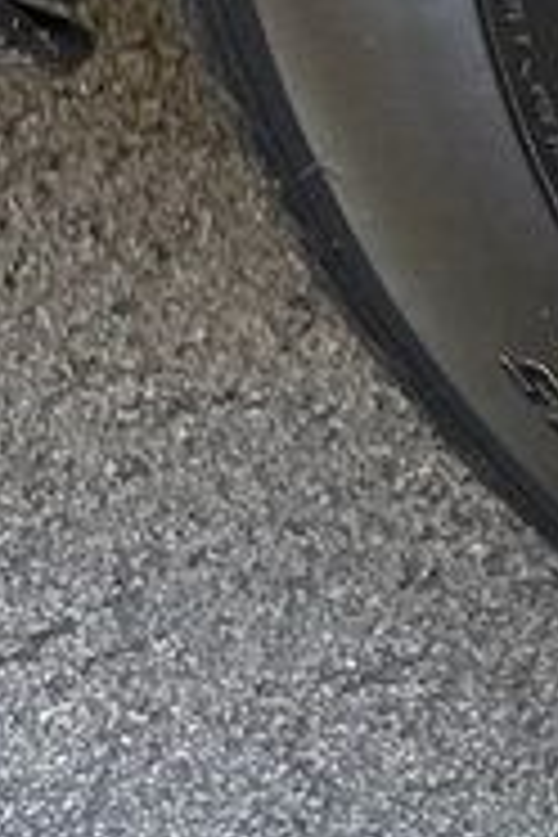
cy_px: -378
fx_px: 3464
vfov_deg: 13.1
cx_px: 1714
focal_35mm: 149
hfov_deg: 7.9
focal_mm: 5.7
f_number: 1.5
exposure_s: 1/121
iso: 50
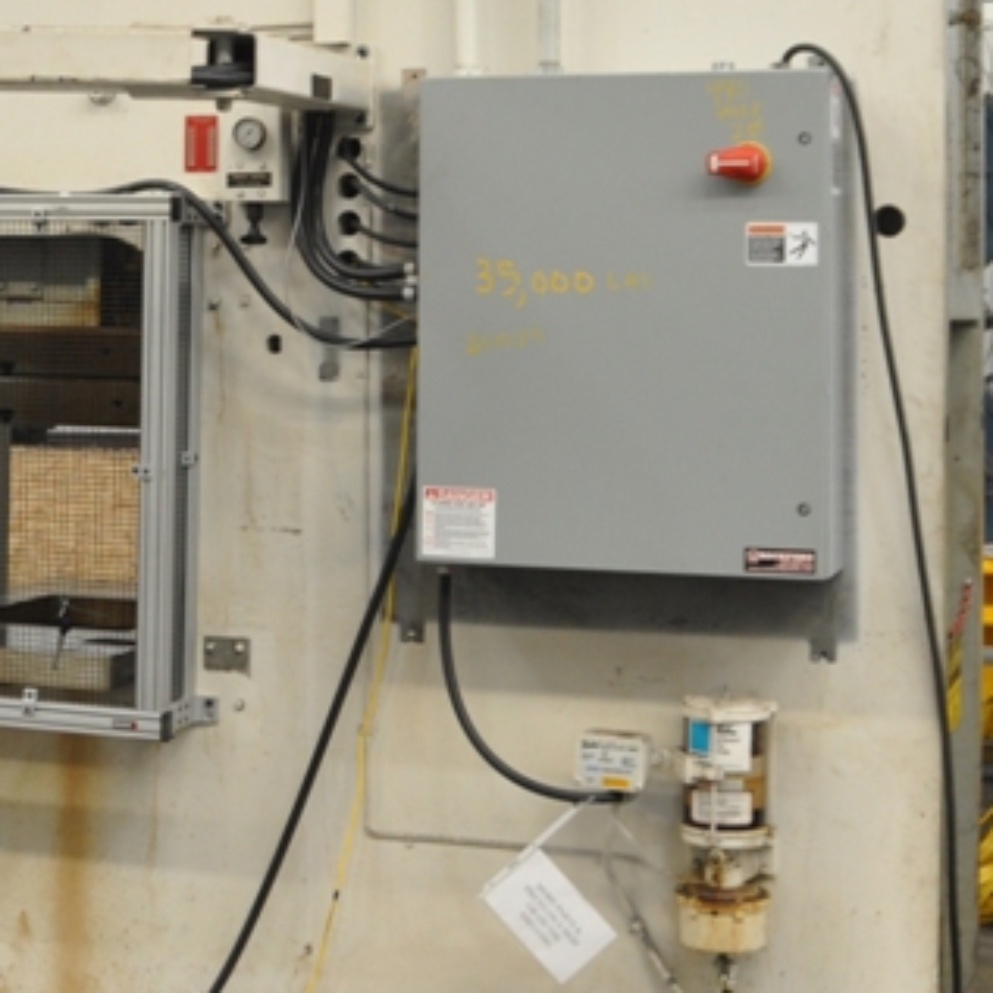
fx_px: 2402
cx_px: 125
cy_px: 110
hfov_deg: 22.9
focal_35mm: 74
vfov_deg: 22.8
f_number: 3.5
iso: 500
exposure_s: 1/30
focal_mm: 18
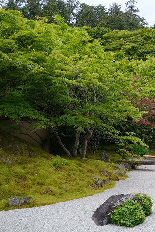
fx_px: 297
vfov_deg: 42.7
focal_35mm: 46
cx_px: 160
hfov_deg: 27.4
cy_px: 115
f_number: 4
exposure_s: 1/400
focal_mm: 20.2
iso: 320
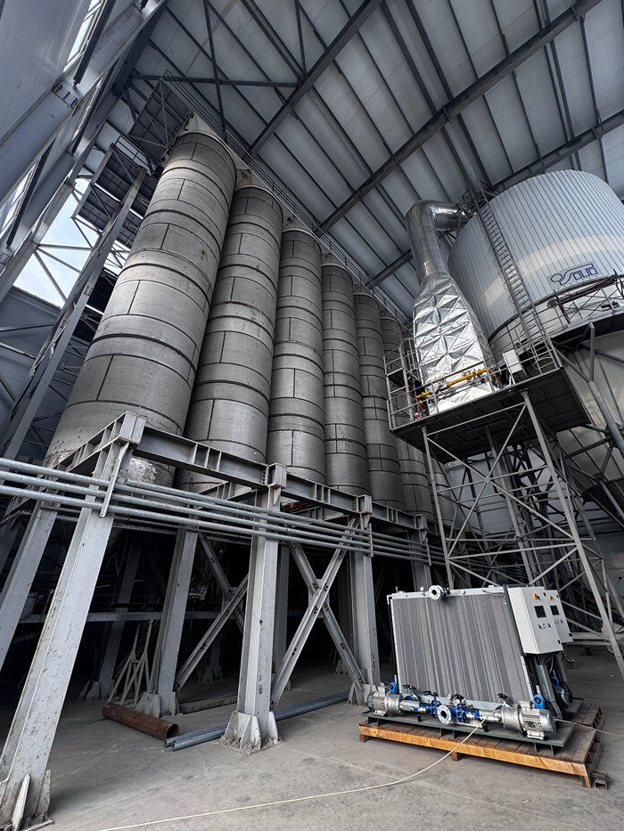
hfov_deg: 81.7
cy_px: 405
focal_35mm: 15
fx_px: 360
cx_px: 329
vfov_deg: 98.1
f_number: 2.2
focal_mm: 2.22
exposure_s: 1/99
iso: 40
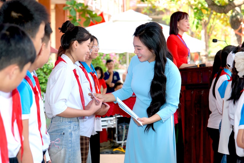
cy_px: 82
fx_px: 712
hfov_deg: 19.5
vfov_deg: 13.0
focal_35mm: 105
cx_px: 122
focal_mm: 70
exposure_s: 1/320
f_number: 4
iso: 250
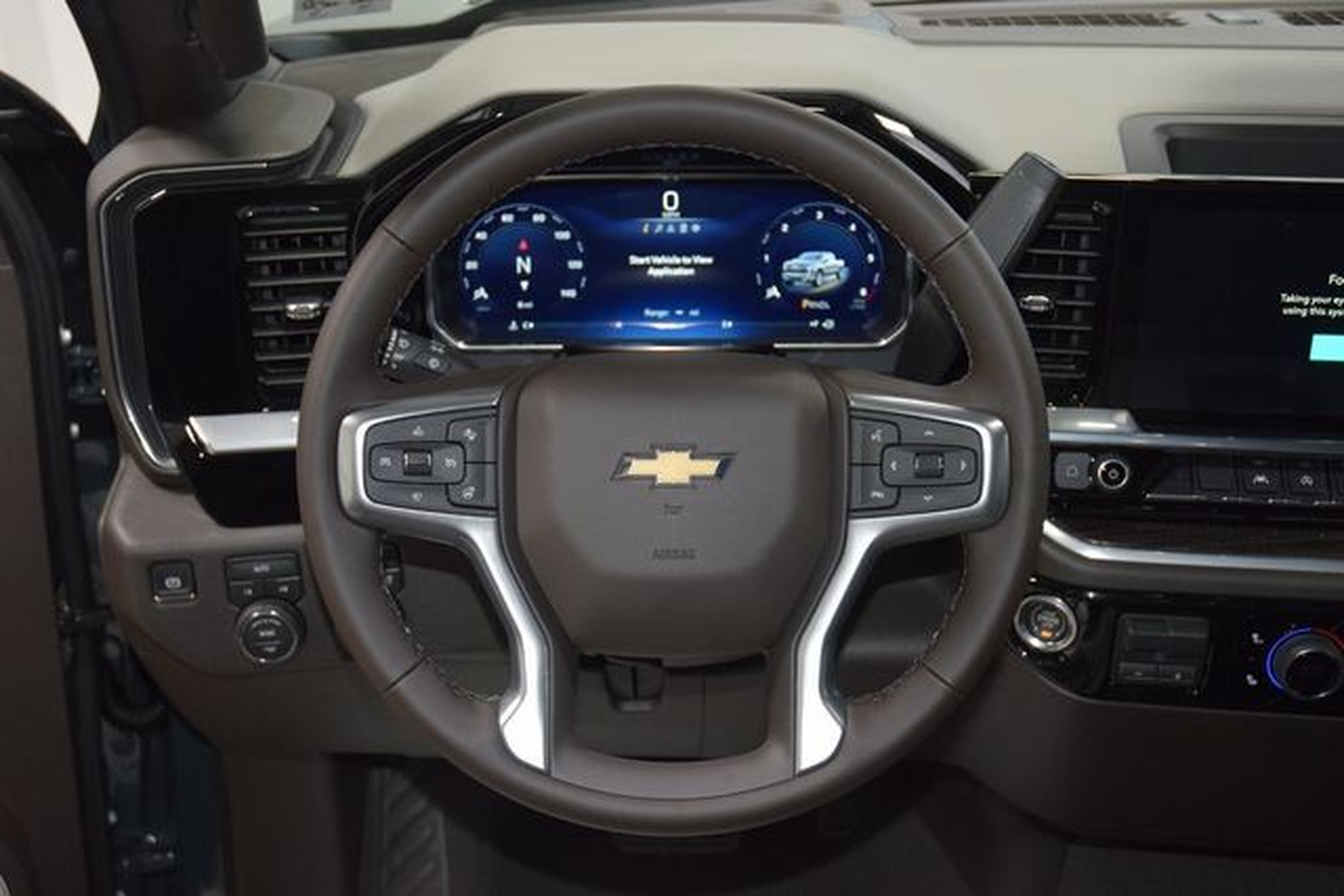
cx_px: 672
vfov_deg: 30.9
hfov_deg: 45.0
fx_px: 1624
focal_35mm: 44
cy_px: 448
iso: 1800
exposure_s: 1/80
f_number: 3.8
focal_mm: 29
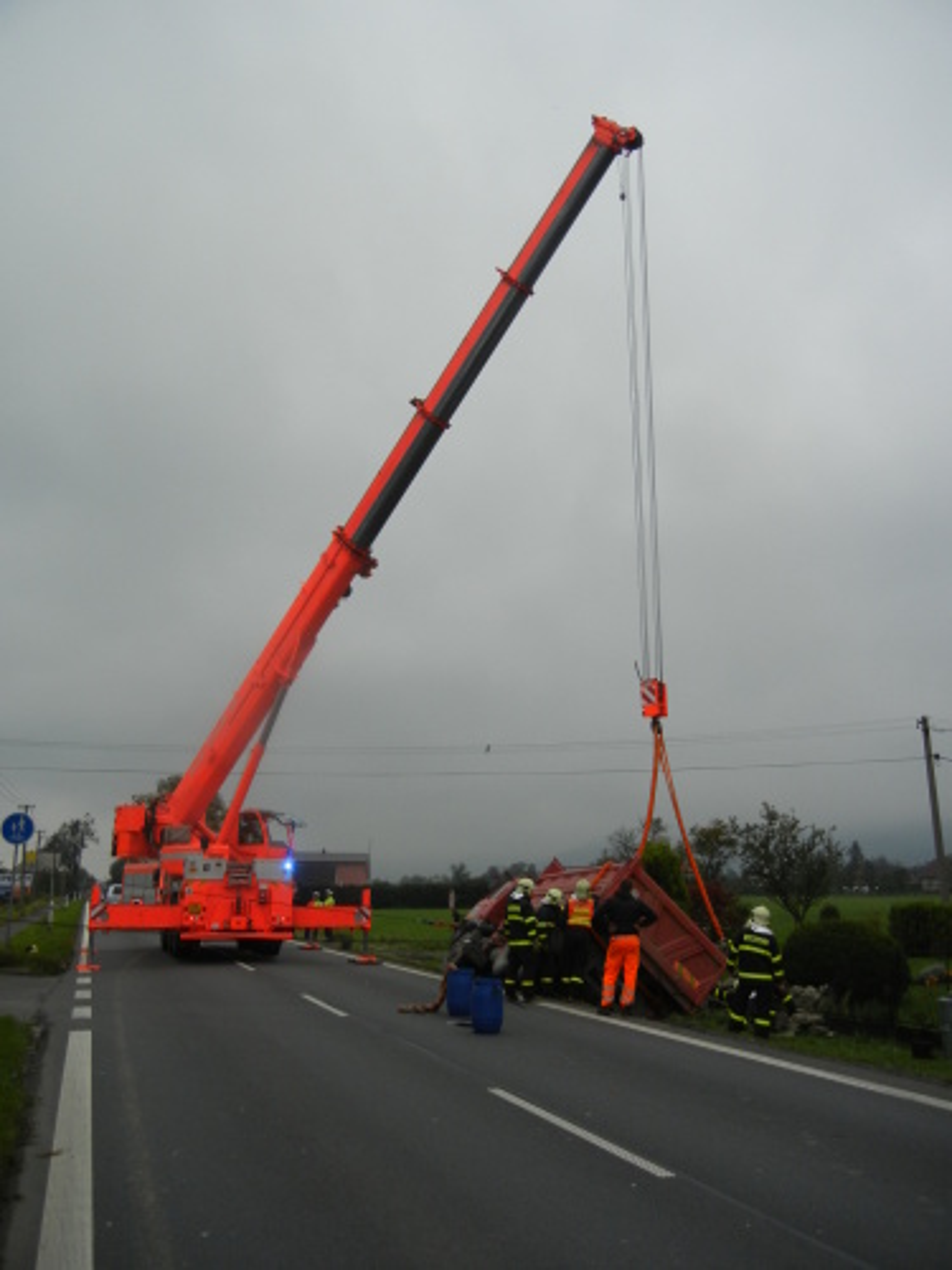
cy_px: 635
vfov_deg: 60.0
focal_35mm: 30
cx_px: 476
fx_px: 1100
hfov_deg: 46.8
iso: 160
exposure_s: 1/850
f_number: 3.5
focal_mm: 5.4
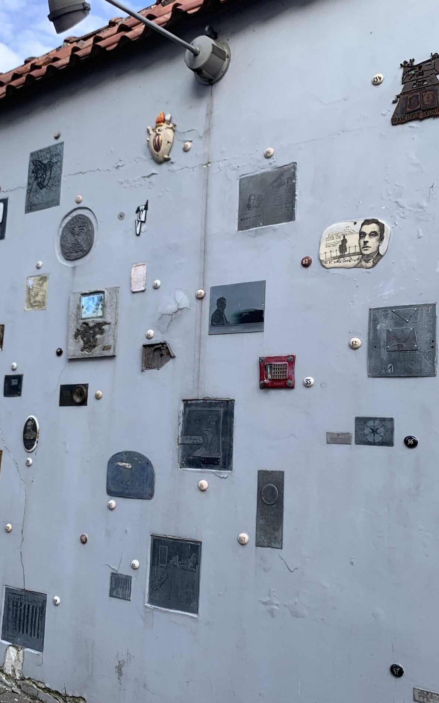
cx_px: 237
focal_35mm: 37
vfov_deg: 52.7
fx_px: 708
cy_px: 353
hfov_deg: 34.4
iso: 25
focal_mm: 4.25
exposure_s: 1/442
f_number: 1.8
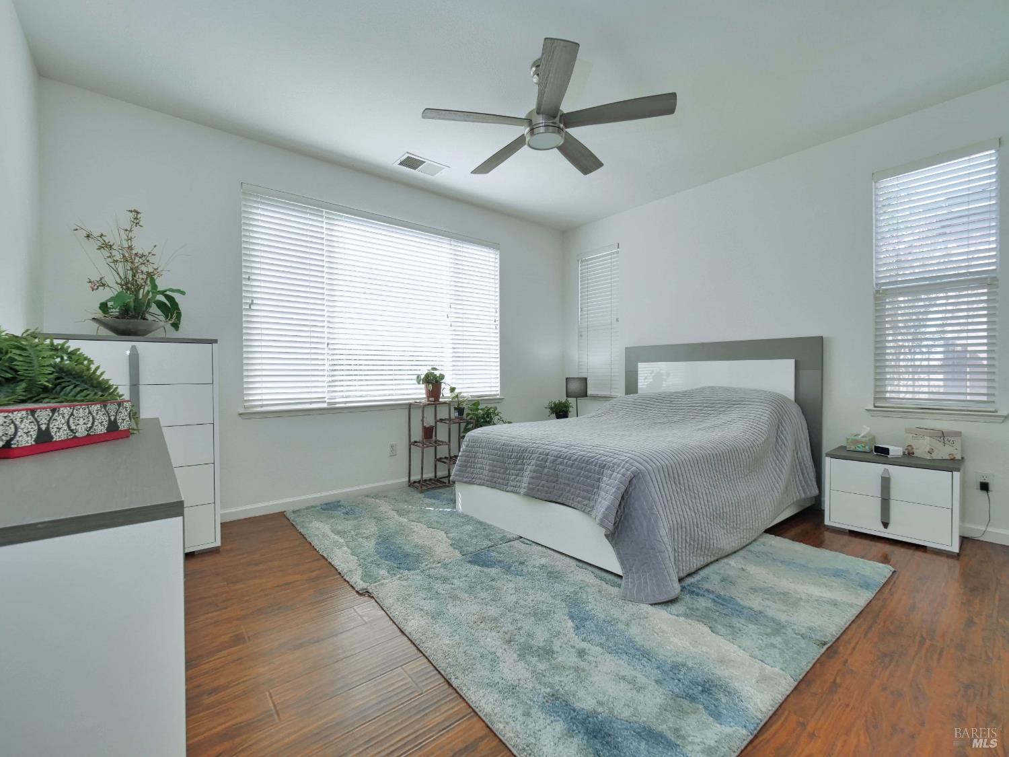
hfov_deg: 102.1
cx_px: 504
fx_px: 408
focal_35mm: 14
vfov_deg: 85.7
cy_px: 378
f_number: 5.6
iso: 800
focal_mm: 7
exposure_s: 1/160
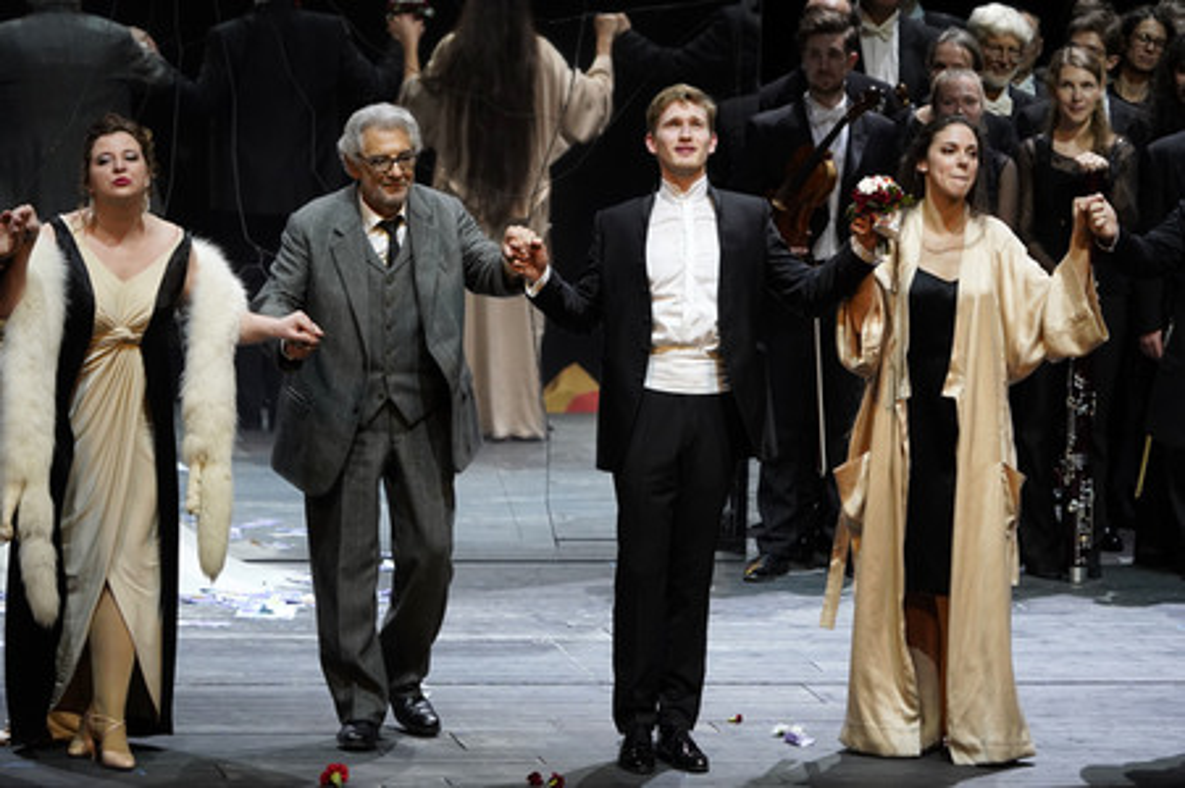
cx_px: 592
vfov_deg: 6.9
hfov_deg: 10.3
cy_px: 394
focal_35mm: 200
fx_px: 6578
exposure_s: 1/250
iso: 3200
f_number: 5.6
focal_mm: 200
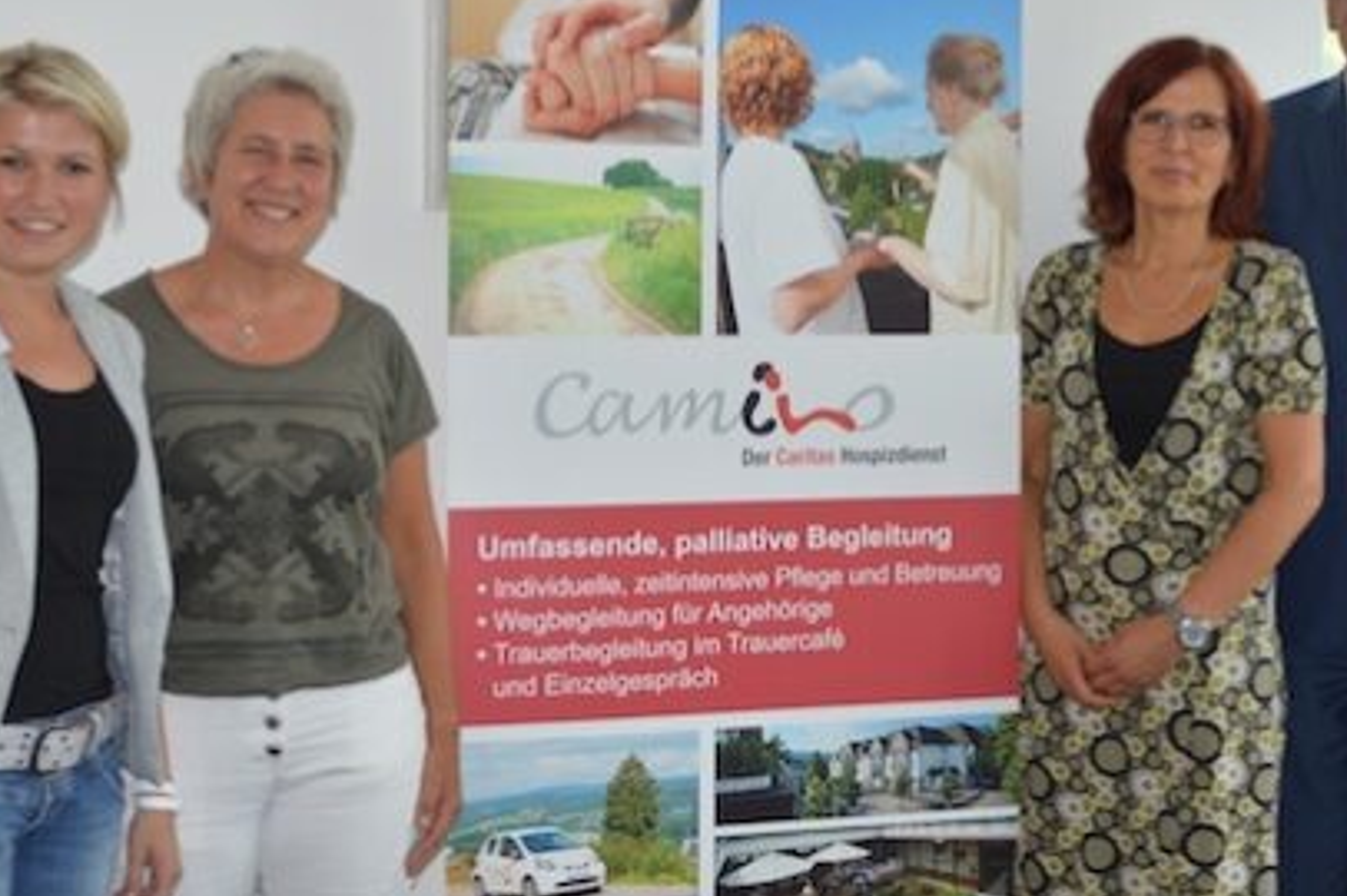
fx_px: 2393
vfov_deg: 21.1
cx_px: 730
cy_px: 274
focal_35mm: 64
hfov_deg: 31.4
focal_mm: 28
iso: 280
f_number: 4
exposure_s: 1/125
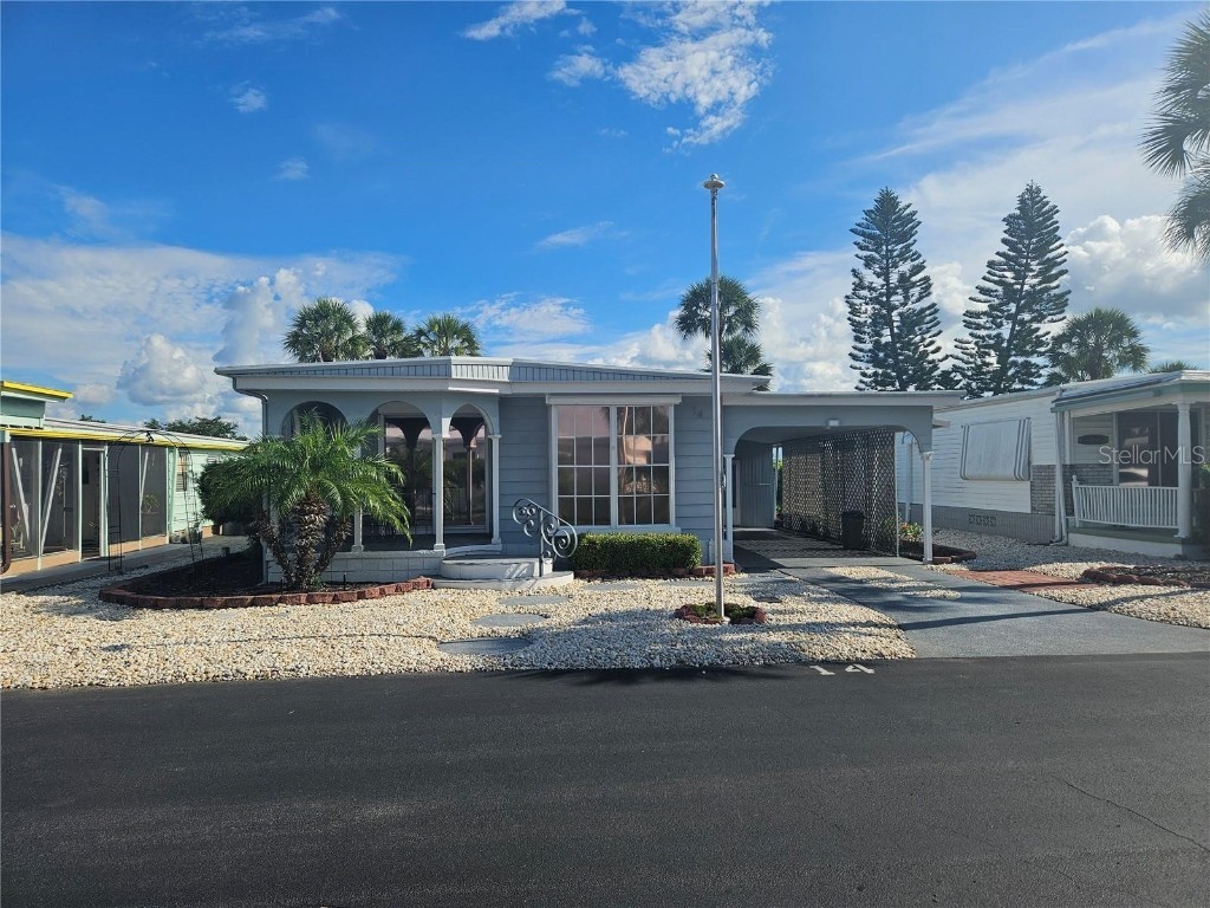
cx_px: 605
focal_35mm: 23
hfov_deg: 73.9
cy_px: 454
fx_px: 804
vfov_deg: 58.9
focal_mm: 5.4
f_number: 1.8
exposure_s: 1/2745
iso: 25
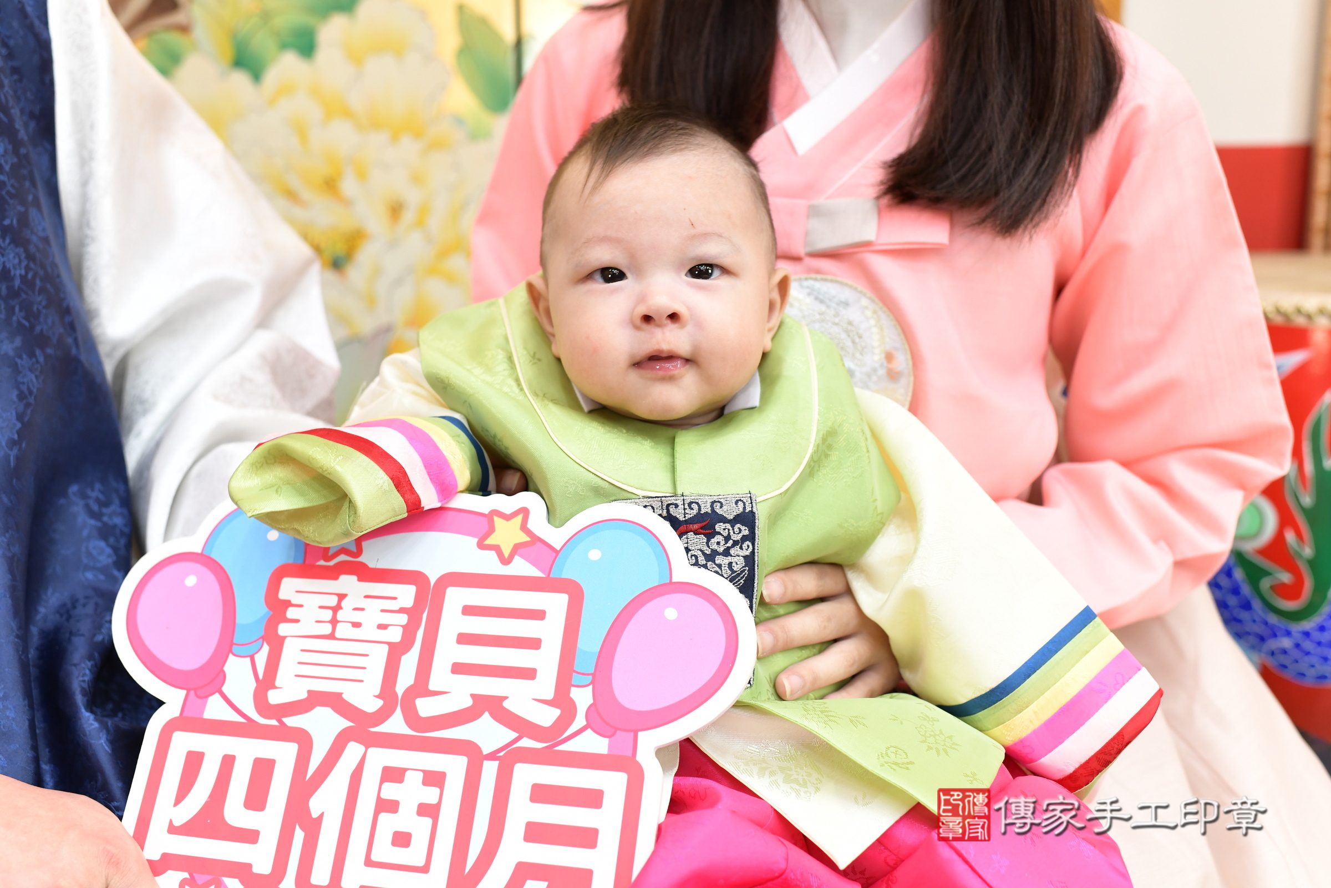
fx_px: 1294
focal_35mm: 35
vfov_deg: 37.9
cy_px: 444
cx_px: 666
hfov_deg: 54.4
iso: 1000
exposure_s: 1/200
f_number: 4.5
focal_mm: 35
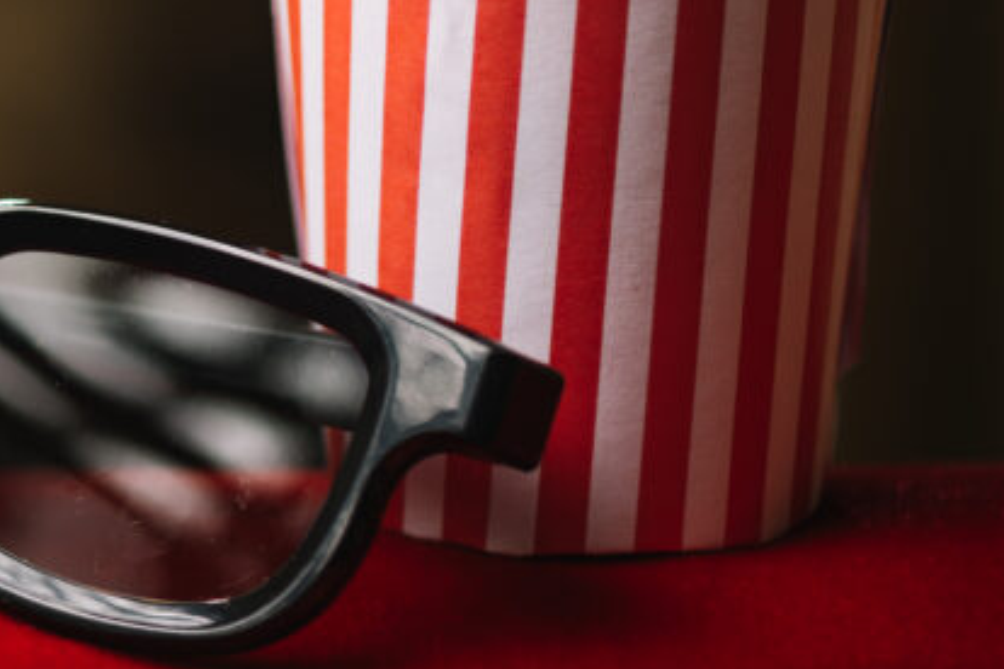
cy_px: -127
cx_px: -2
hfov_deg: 7.9
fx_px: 7251
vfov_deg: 5.3
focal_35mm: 260
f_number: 3
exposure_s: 1/160
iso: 100
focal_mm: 105
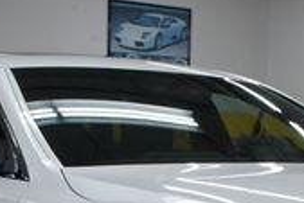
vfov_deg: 12.7
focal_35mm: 102
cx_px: 259
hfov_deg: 19.7
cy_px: 313
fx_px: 862
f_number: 4.5
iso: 200
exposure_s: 1/40
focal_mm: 18
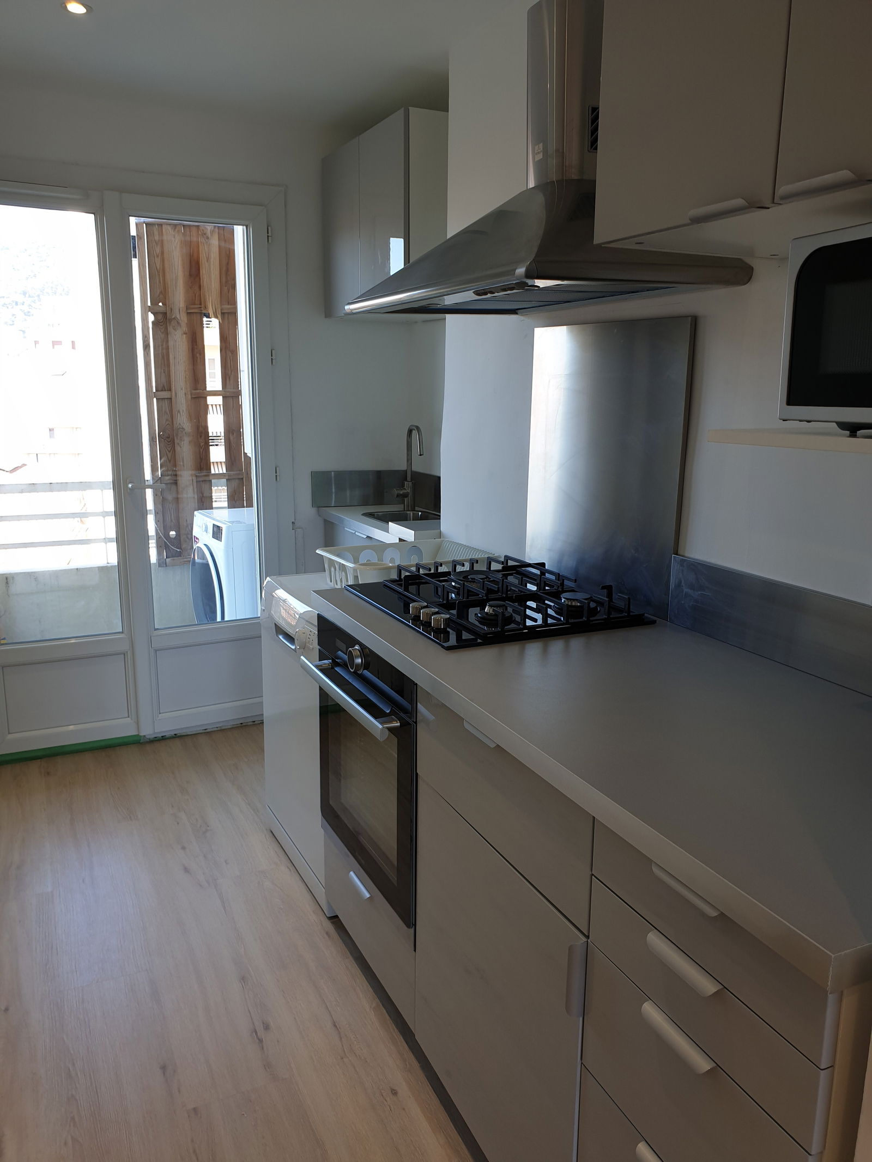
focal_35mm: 26
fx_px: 873
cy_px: 581
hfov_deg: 53.1
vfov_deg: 67.3
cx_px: 436
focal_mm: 4.3
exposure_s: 1/100
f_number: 2.4
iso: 50
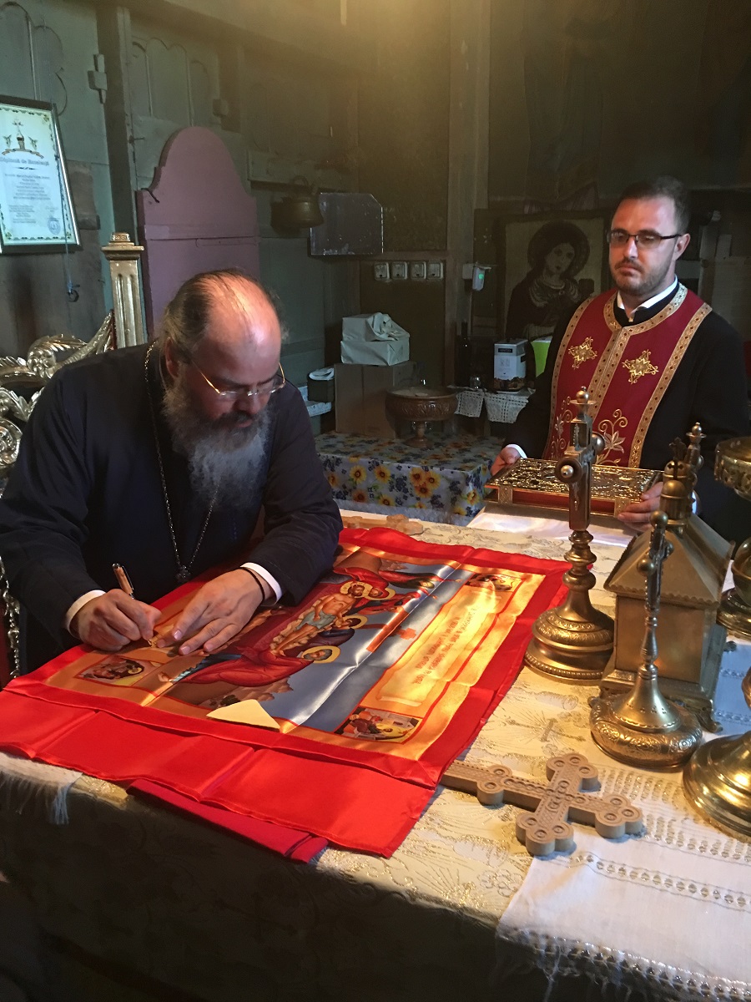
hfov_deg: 48.2
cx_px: 376
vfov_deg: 61.7
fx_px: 839
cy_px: 501
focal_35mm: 29
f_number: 2.2
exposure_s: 1/8
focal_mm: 4.15
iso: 100
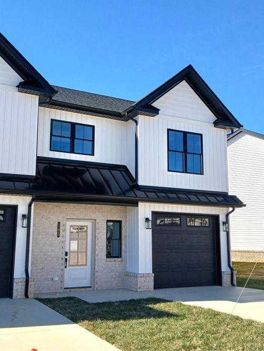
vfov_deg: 67.3
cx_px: 132
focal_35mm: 26
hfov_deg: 53.1
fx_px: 264
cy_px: 176
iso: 20
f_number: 1.8
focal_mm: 3.98
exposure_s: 1/517
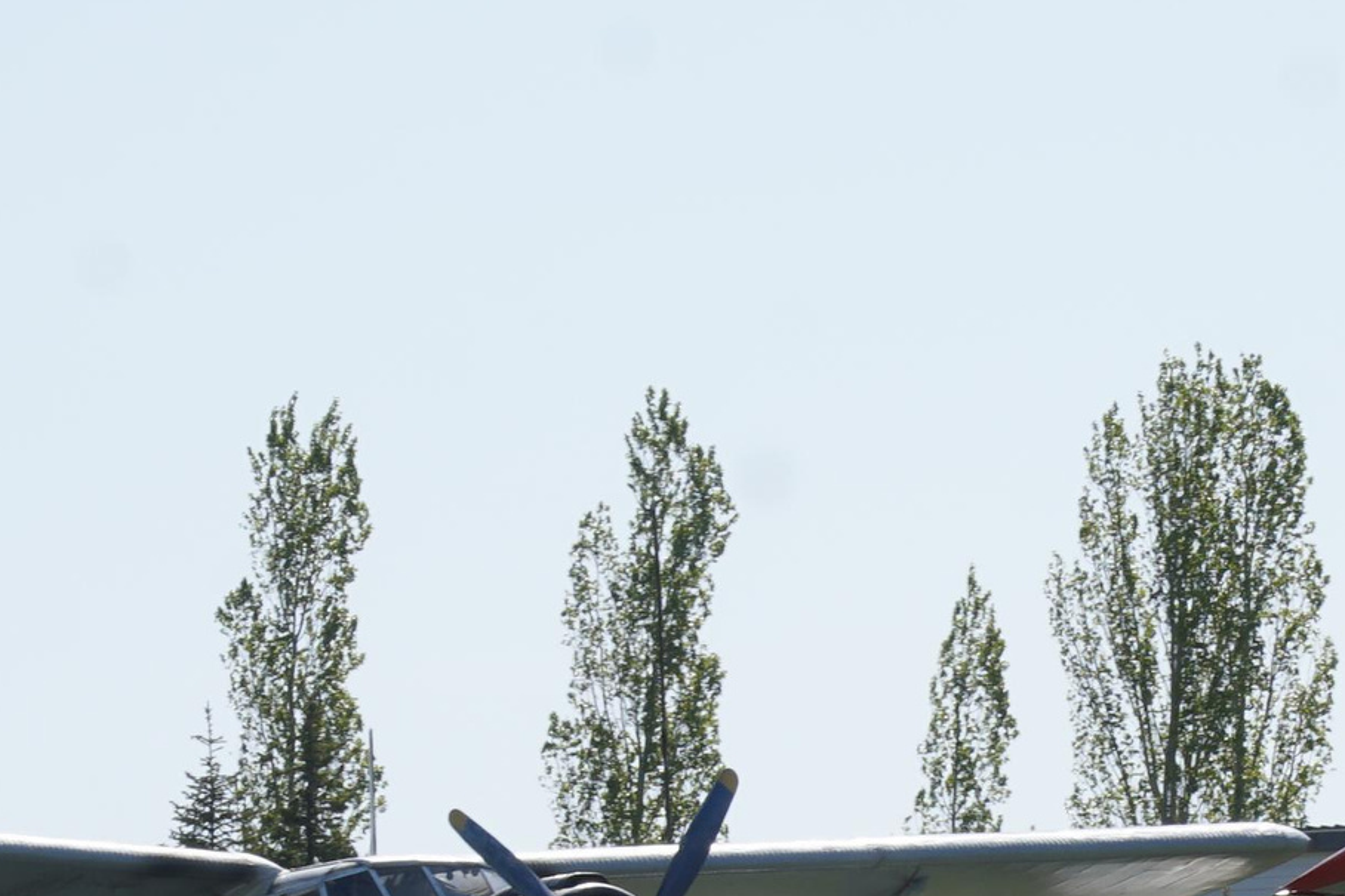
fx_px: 14695
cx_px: 1081
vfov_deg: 3.5
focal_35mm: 393
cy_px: 977
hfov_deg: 5.2
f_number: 13
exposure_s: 1/125
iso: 100
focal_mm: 93
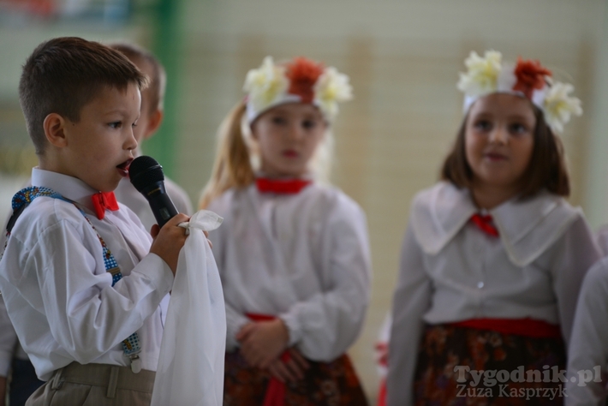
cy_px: 203
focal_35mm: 200
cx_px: 304
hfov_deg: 10.3
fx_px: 3379
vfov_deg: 6.9
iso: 500
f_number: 2.8
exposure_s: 1/250
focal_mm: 200
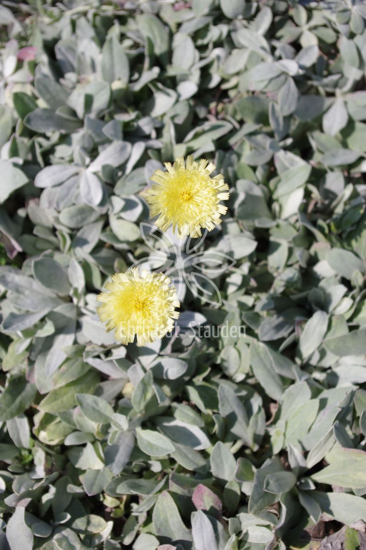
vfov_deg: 38.2
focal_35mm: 52
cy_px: 275
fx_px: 795
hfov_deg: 25.9
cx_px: 183
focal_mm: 35
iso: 200
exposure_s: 1/1250
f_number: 5.6
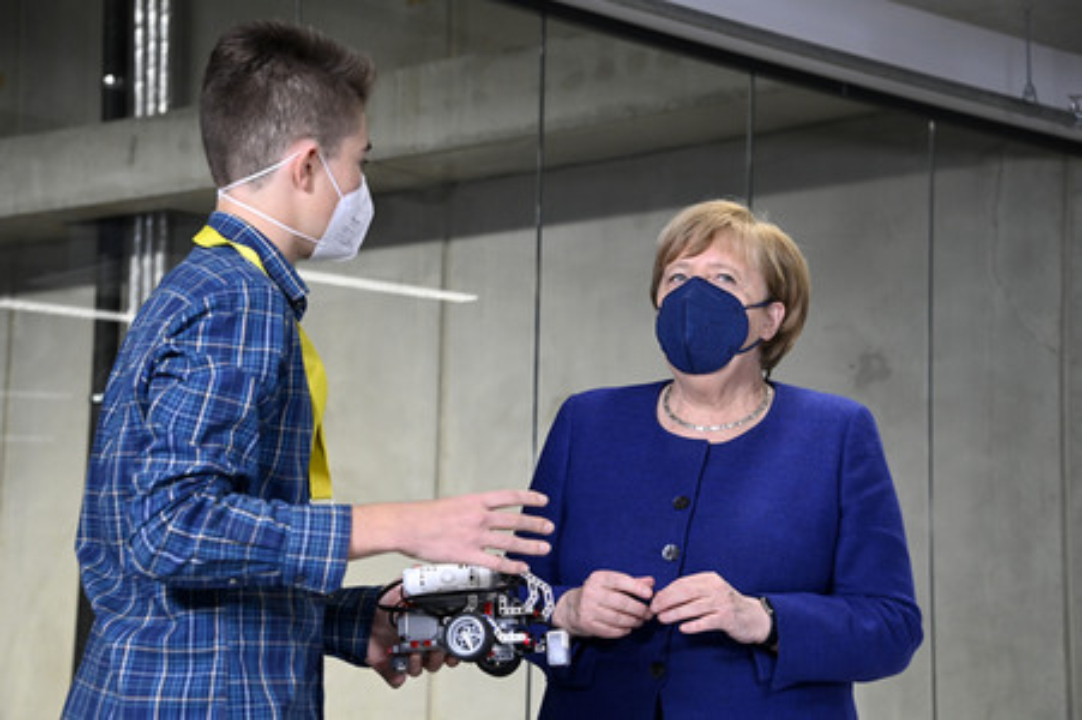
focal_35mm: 82
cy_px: 360
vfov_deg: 16.6
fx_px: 2463
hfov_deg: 24.8
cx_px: 541
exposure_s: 1/400
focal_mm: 82
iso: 4000
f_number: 6.3
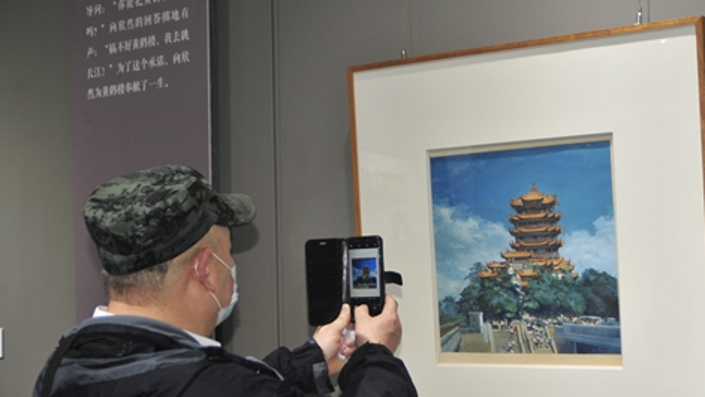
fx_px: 1290
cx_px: 382
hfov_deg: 30.6
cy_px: 272
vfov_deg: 17.4
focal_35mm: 69
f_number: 4.5
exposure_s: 1/60
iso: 400
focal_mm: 50
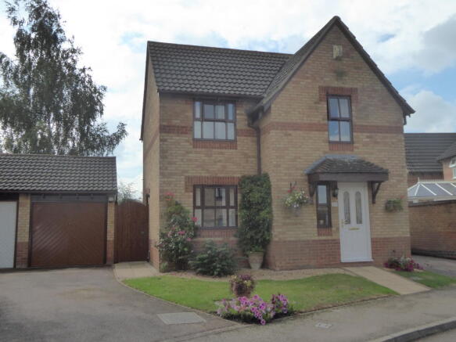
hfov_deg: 55.4
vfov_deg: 42.9
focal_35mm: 33
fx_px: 435
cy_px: 171
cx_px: 228
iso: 400
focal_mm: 5.8
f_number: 3.6
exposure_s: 1/1300
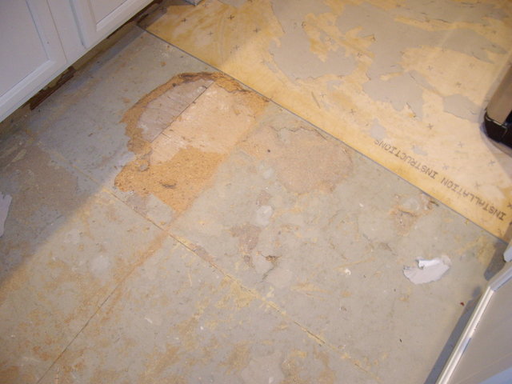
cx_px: 256
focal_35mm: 38
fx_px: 562
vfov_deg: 37.7
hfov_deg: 49.0
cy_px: 192
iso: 200
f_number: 2.7
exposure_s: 1/40
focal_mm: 6.2
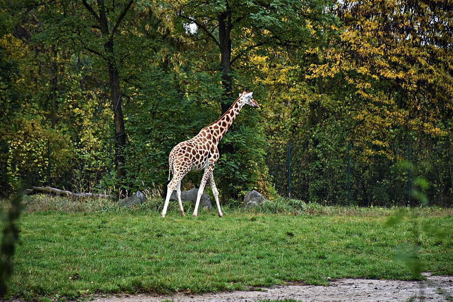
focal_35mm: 210
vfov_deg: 6.5
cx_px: 226
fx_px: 2643
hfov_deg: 9.8
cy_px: 151
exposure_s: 1/500
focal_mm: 140
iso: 800
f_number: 5.6
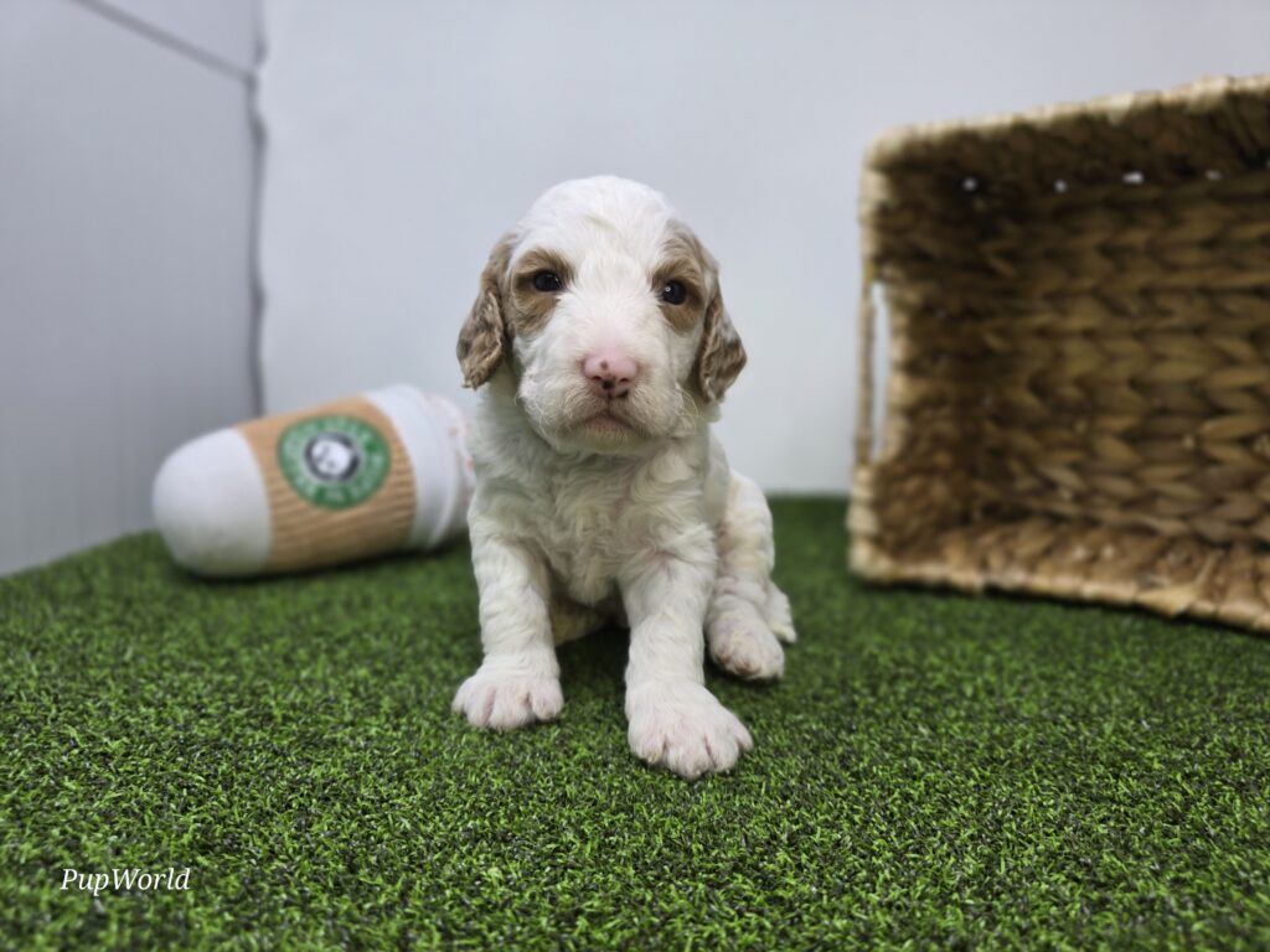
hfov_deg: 73.9
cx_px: 635
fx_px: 844
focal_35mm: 23
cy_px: 476
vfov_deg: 58.9
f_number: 1.7
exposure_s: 1/120
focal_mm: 6.3
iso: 40
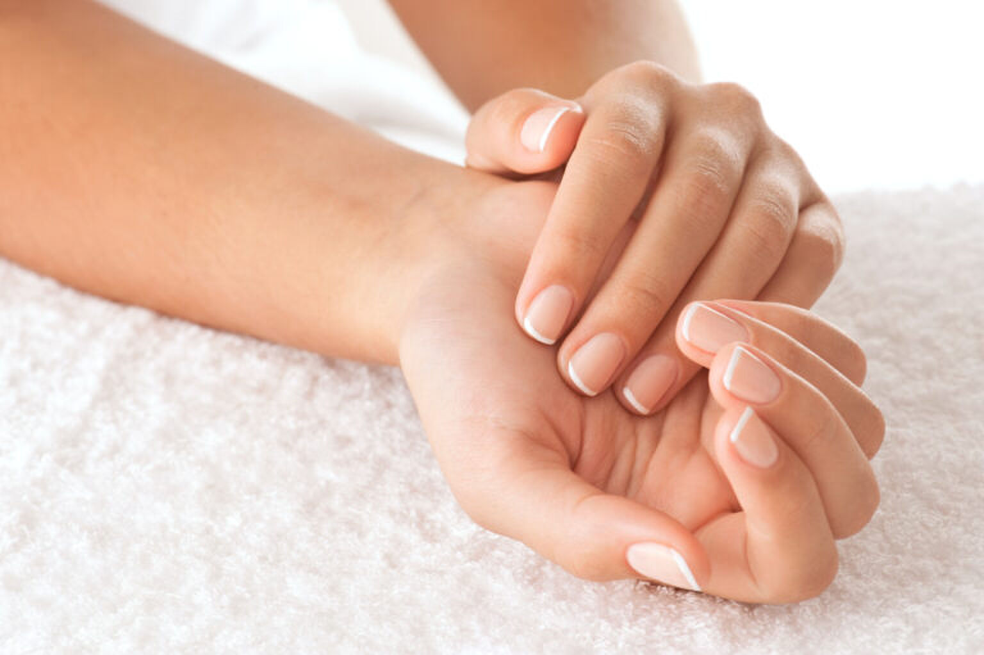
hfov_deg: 19.5
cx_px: 492
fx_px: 2868
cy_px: 328
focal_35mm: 105
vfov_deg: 13.0
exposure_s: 1/125
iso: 200
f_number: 13
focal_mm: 105
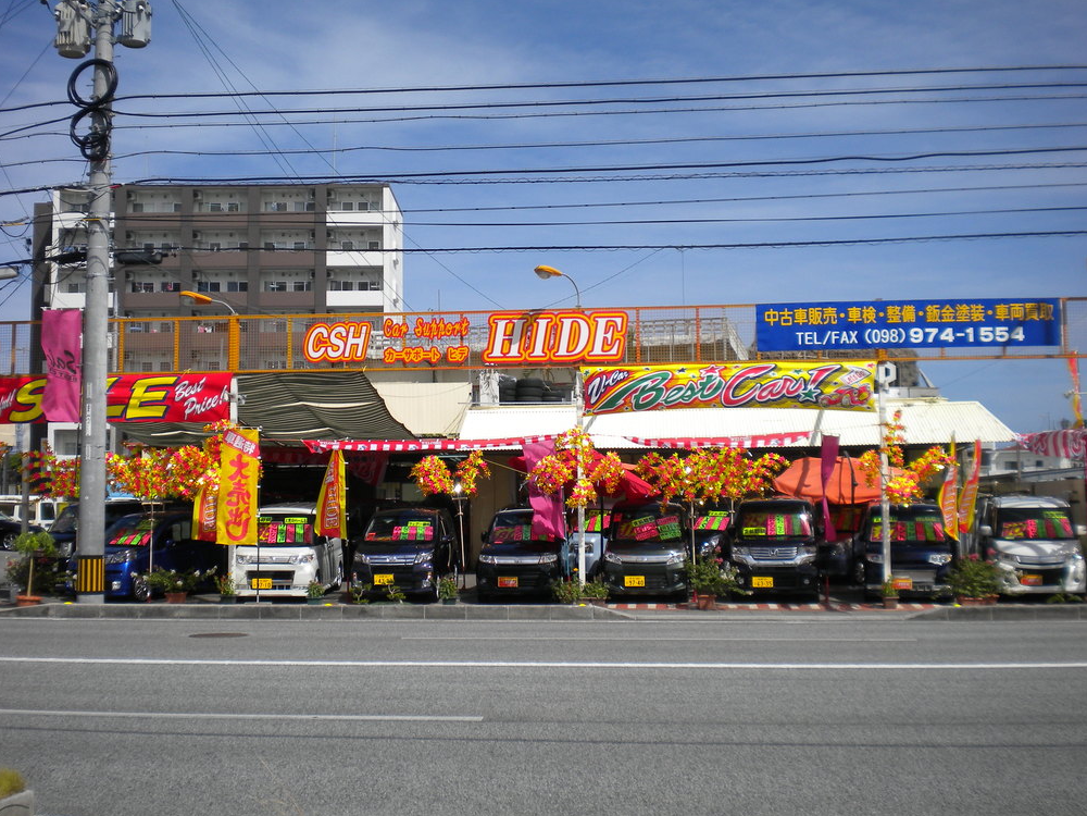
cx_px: 534
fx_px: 1319
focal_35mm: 42
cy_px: 403
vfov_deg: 34.3
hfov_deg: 44.8
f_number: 4.9
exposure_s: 1/942
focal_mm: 7.4
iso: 80
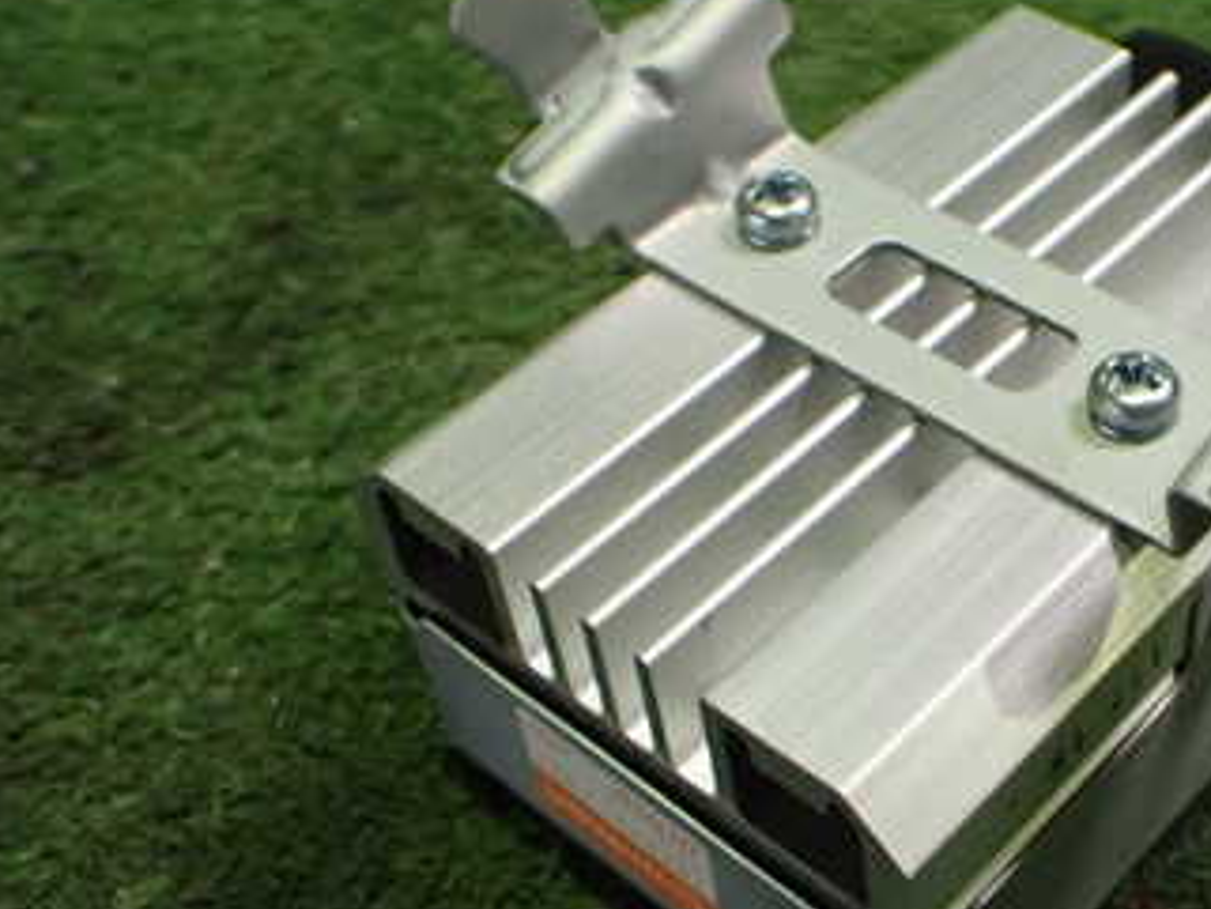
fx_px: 1960
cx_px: 977
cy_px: 460
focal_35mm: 56
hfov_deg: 33.3
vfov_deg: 26.1
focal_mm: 5.4
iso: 800
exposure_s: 1/40
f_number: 2.3
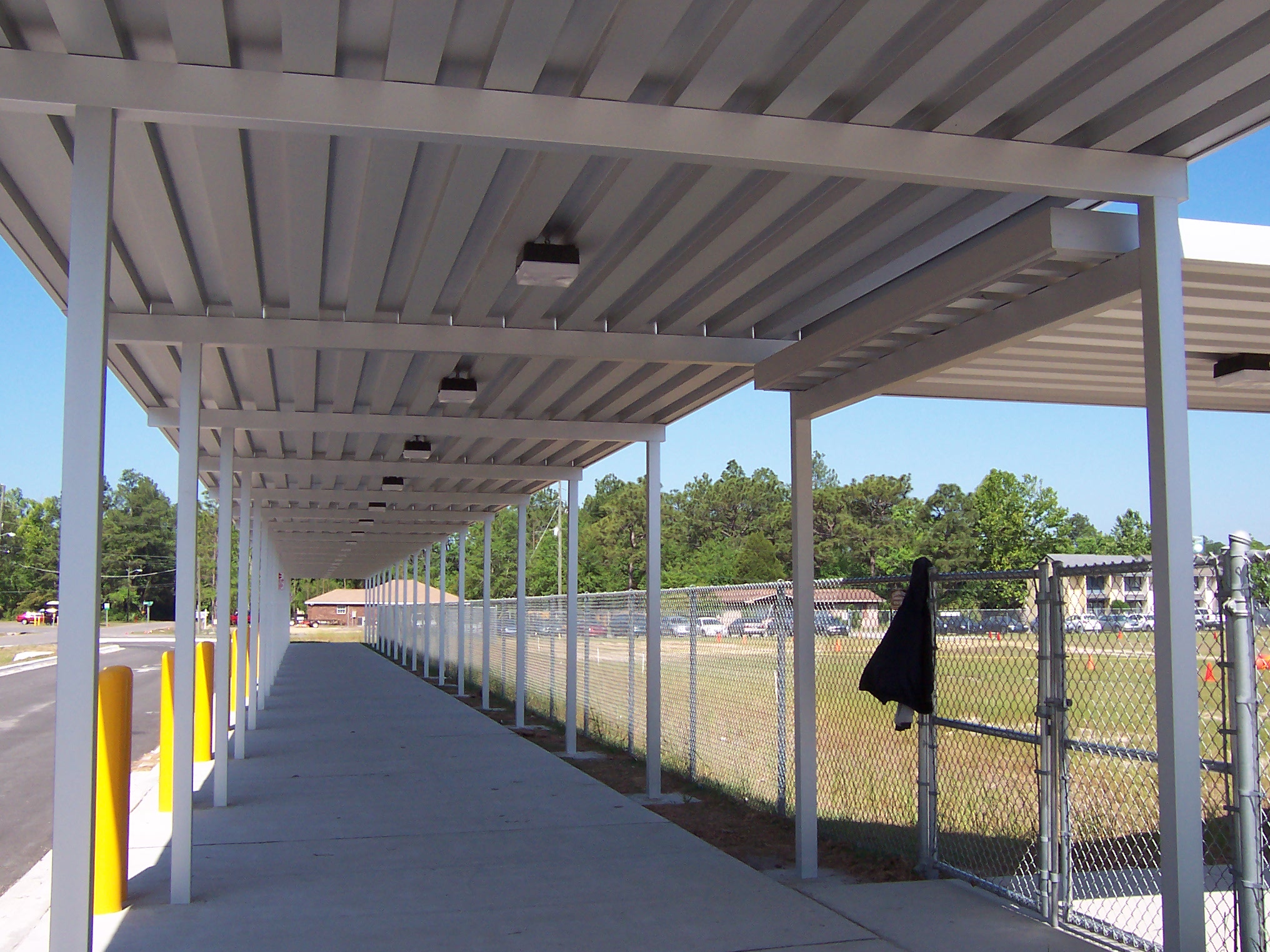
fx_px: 1321
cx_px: 635
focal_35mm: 36
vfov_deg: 39.7
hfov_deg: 51.4
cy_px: 476
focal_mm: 5.6
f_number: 4
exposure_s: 1/500
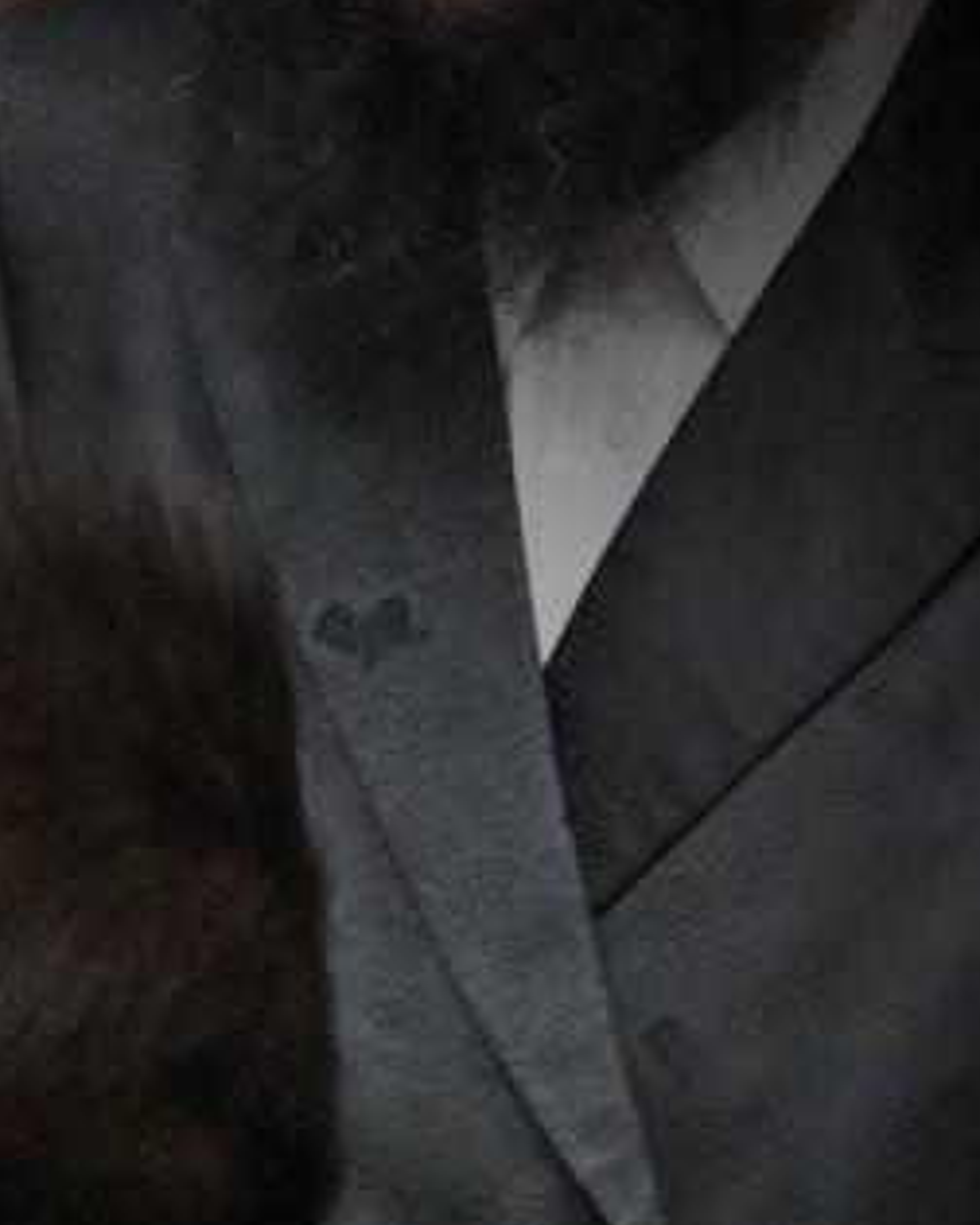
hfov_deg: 1.7
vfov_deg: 2.1
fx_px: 33174
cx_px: -181
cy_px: 1906
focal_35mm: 915
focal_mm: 200
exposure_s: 1/400
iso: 1000
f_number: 2.8
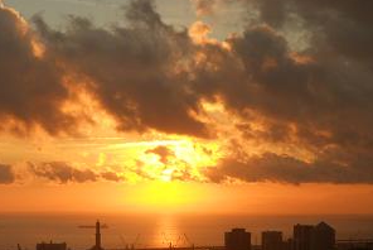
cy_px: 196
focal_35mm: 102
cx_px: 80
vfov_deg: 13.4
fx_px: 1058
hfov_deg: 19.8
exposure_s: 1/400
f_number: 4.9
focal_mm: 10
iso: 80
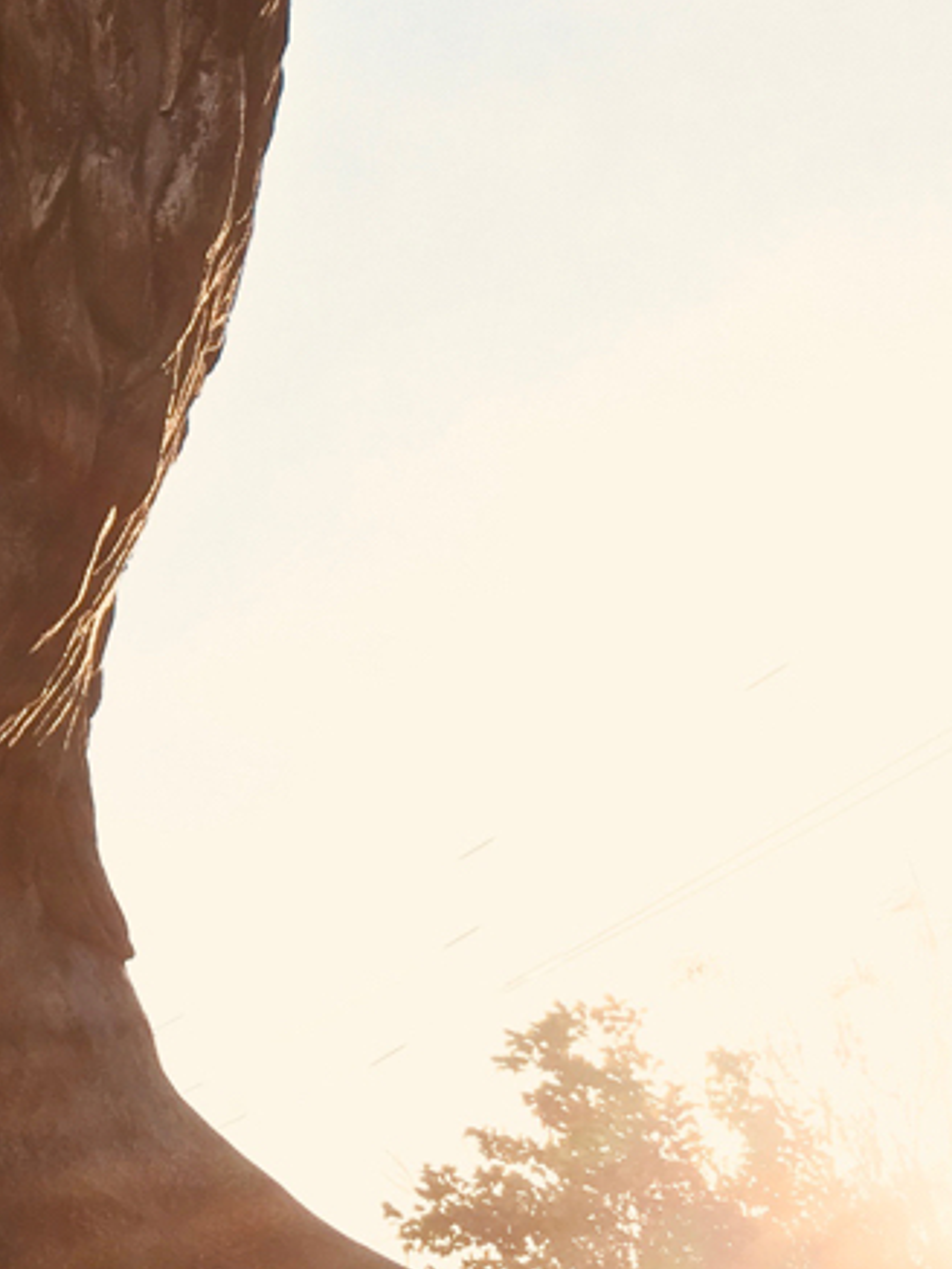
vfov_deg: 22.9
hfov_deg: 16.3
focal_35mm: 85
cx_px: -334
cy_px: 366
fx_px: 3115
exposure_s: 1/785
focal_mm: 4.15
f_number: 2.2
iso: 25
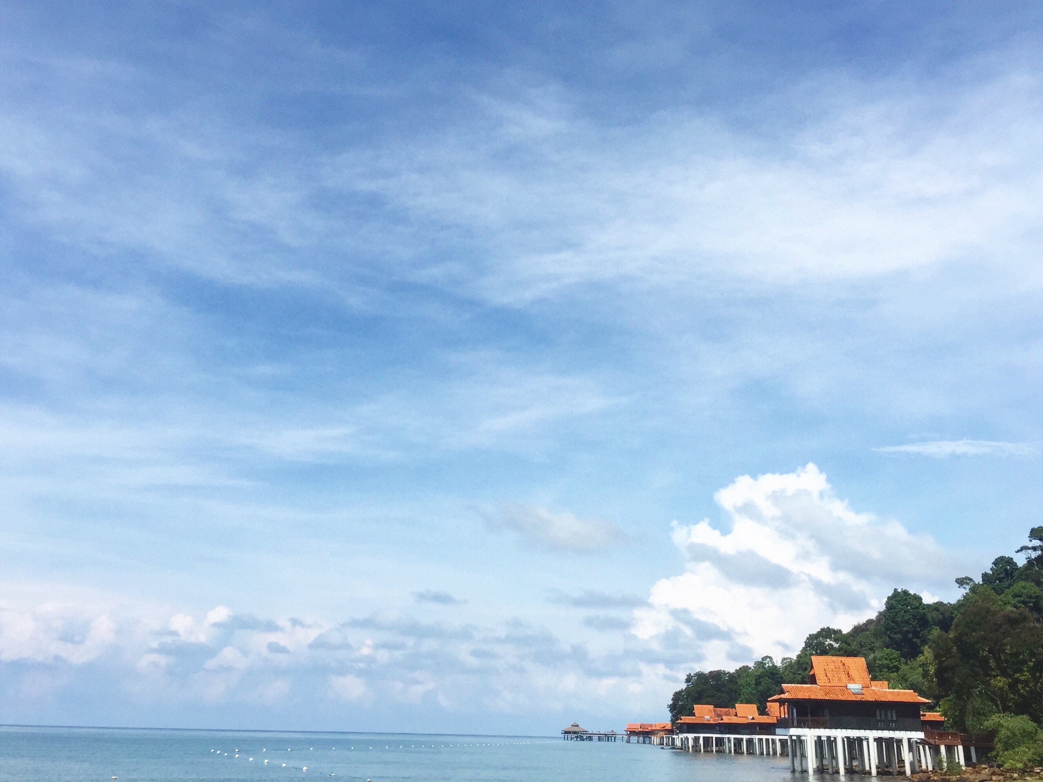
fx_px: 873
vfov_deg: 48.2
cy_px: 391
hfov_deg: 61.7
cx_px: 522
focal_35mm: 29
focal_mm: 4.15
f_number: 2.2
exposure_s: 1/3300
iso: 32
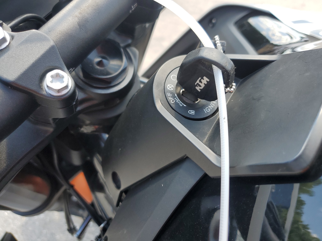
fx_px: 242
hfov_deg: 67.3
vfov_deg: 53.1
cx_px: 161
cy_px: 120
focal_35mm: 26
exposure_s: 1/435
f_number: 1.5
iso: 50
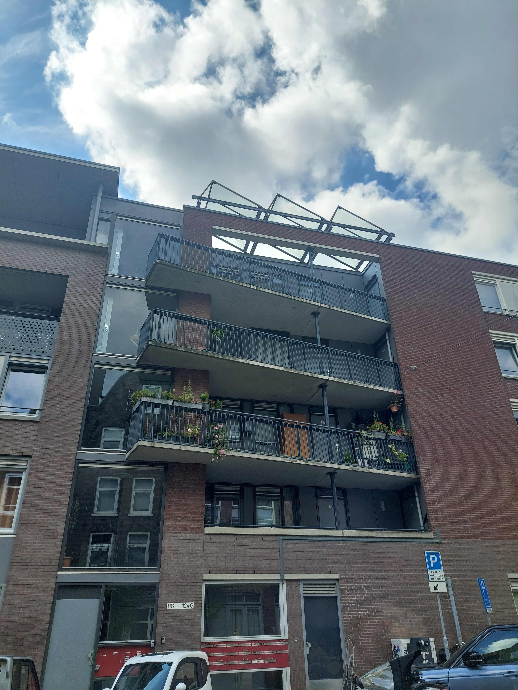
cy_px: 345
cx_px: 259
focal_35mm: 25
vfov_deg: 69.4
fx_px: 499
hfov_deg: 54.9
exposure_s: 1/983
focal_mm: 5.23
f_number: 1.8
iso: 40
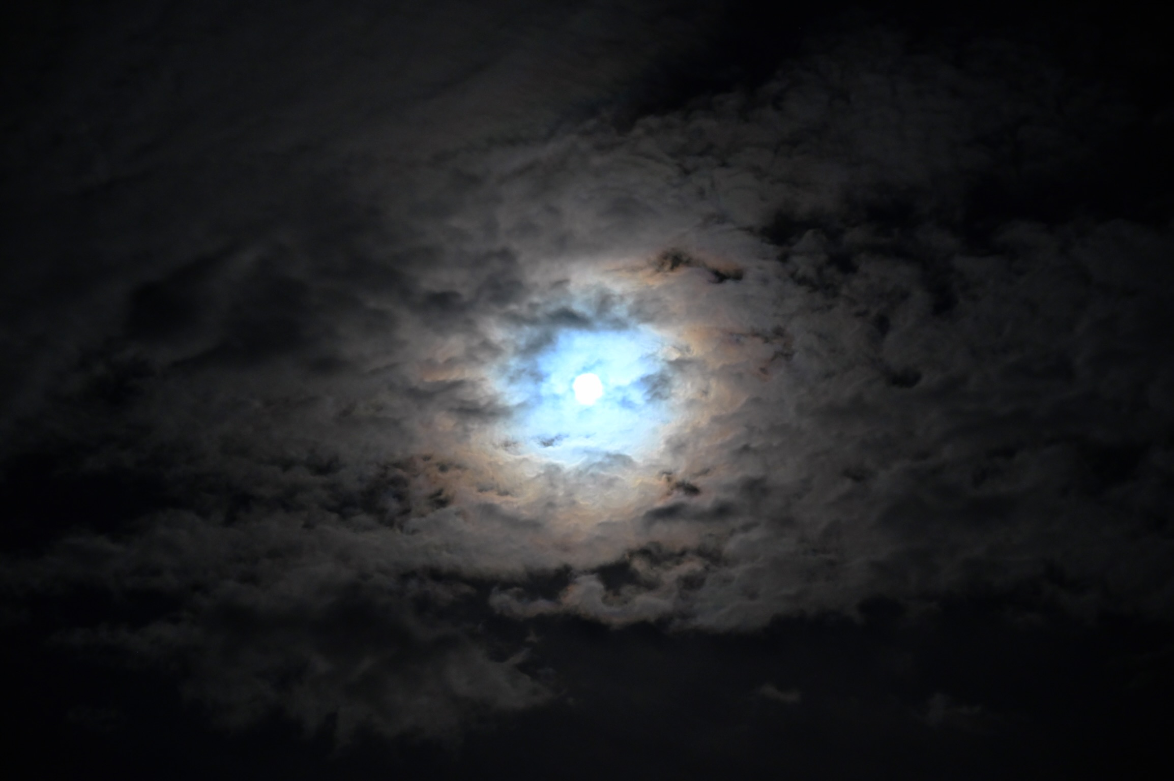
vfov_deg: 19.4
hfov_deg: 28.9
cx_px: 587
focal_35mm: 70
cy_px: 390
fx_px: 2281
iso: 3200
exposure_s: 1/10
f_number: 4
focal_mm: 70
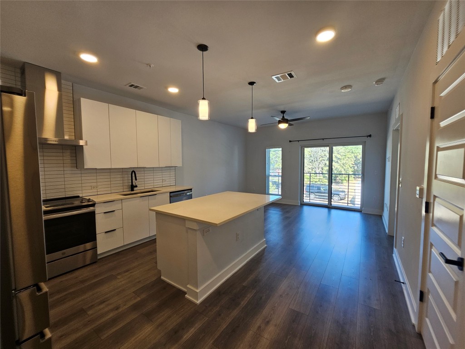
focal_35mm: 13
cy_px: 174
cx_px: 232
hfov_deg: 106.2
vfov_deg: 89.9
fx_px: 175
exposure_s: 1/60
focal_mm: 2.2
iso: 64
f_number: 2.2
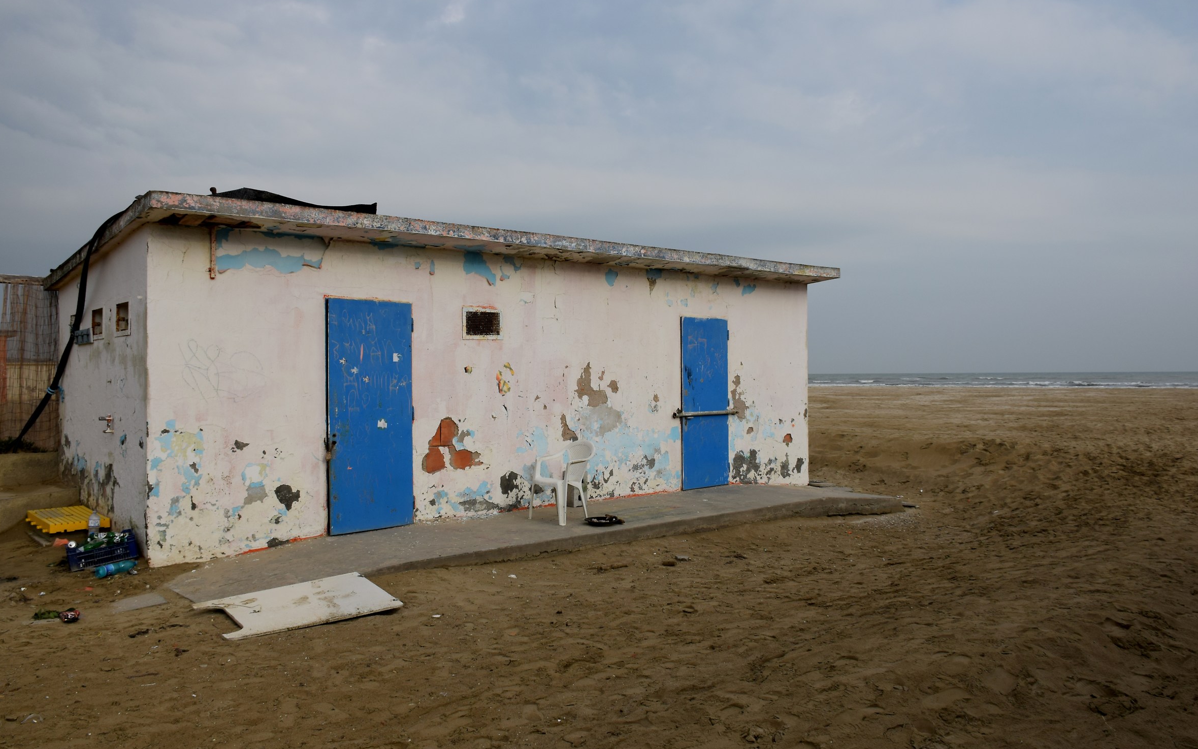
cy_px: 361
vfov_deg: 44.5
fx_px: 914
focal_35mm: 28
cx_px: 590
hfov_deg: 66.5
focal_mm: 18
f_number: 10
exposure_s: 1/400
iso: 200
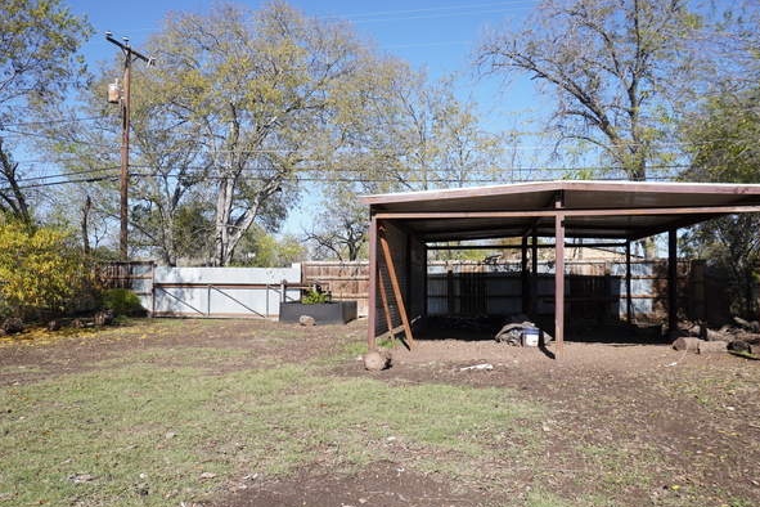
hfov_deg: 69.4
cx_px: 368
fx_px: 549
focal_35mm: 26
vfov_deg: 49.5
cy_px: 273
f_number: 9
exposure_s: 1/160
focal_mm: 16
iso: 100
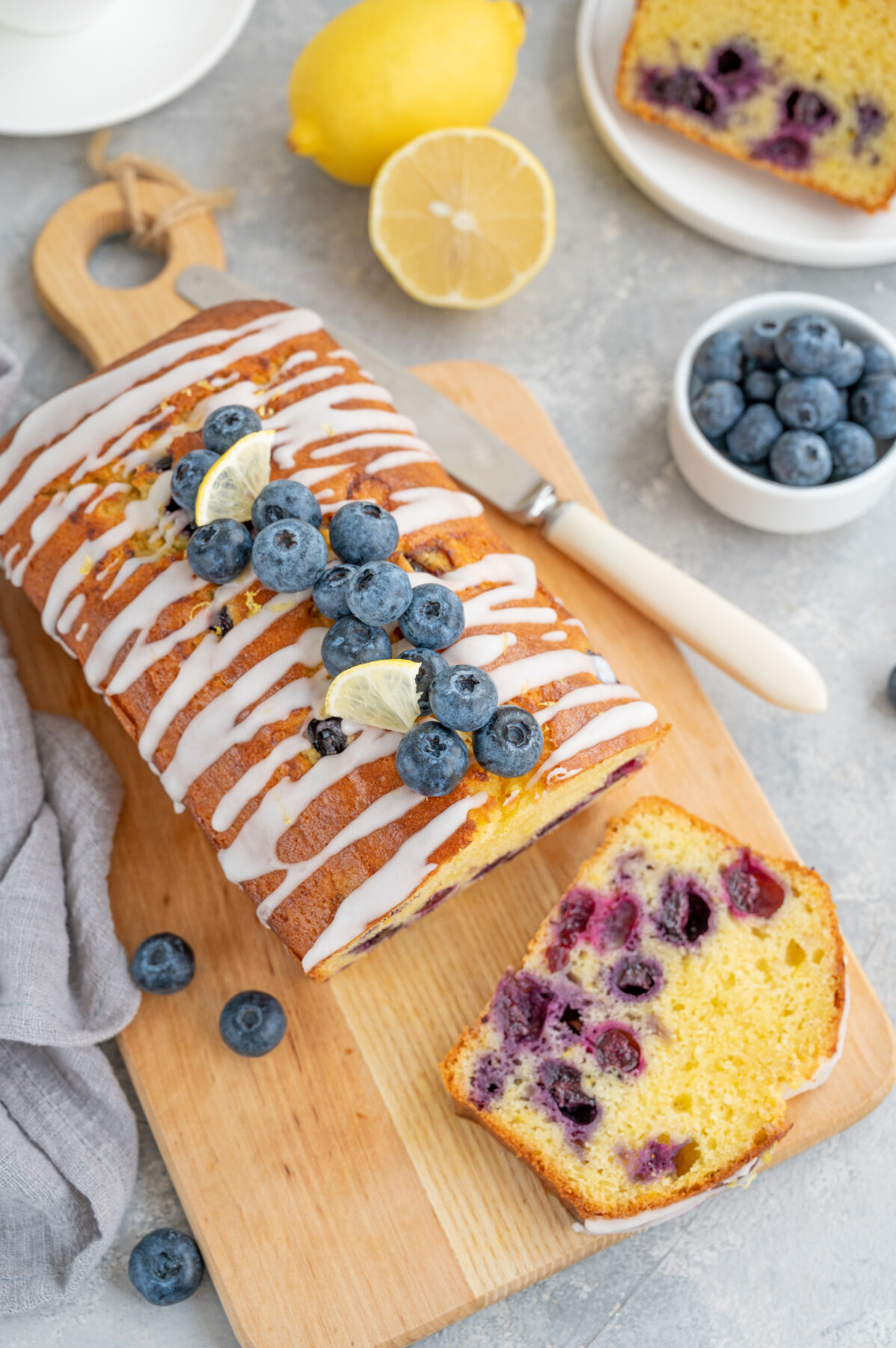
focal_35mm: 49
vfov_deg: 40.4
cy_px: 674
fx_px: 1831
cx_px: 448
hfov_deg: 27.5
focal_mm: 49
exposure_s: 1/25
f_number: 6.3
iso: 320
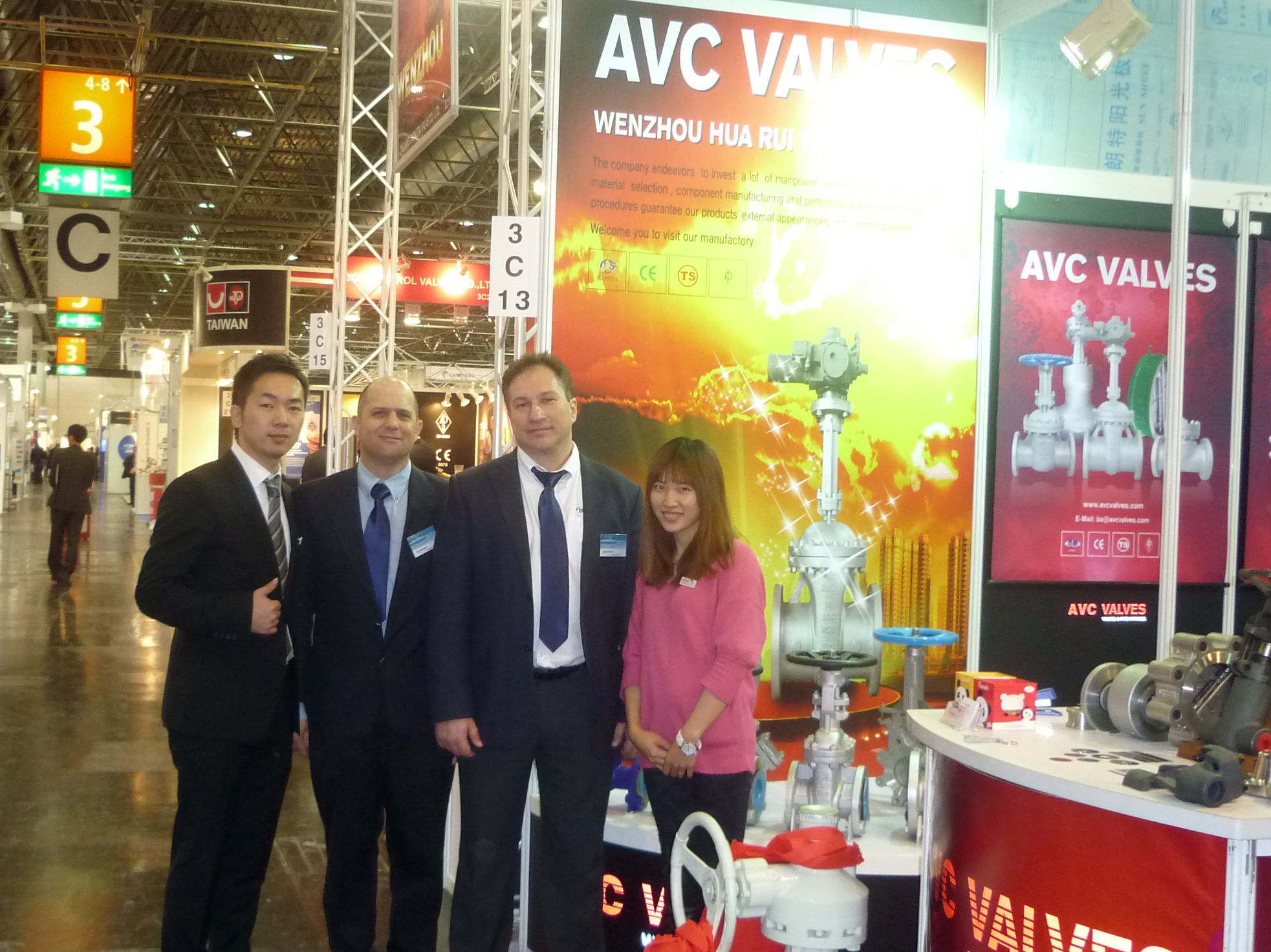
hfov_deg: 43.8
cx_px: 565
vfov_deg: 33.6
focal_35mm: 43
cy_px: 496
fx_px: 1579
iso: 320
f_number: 2.8
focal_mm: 5.5
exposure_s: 1/30
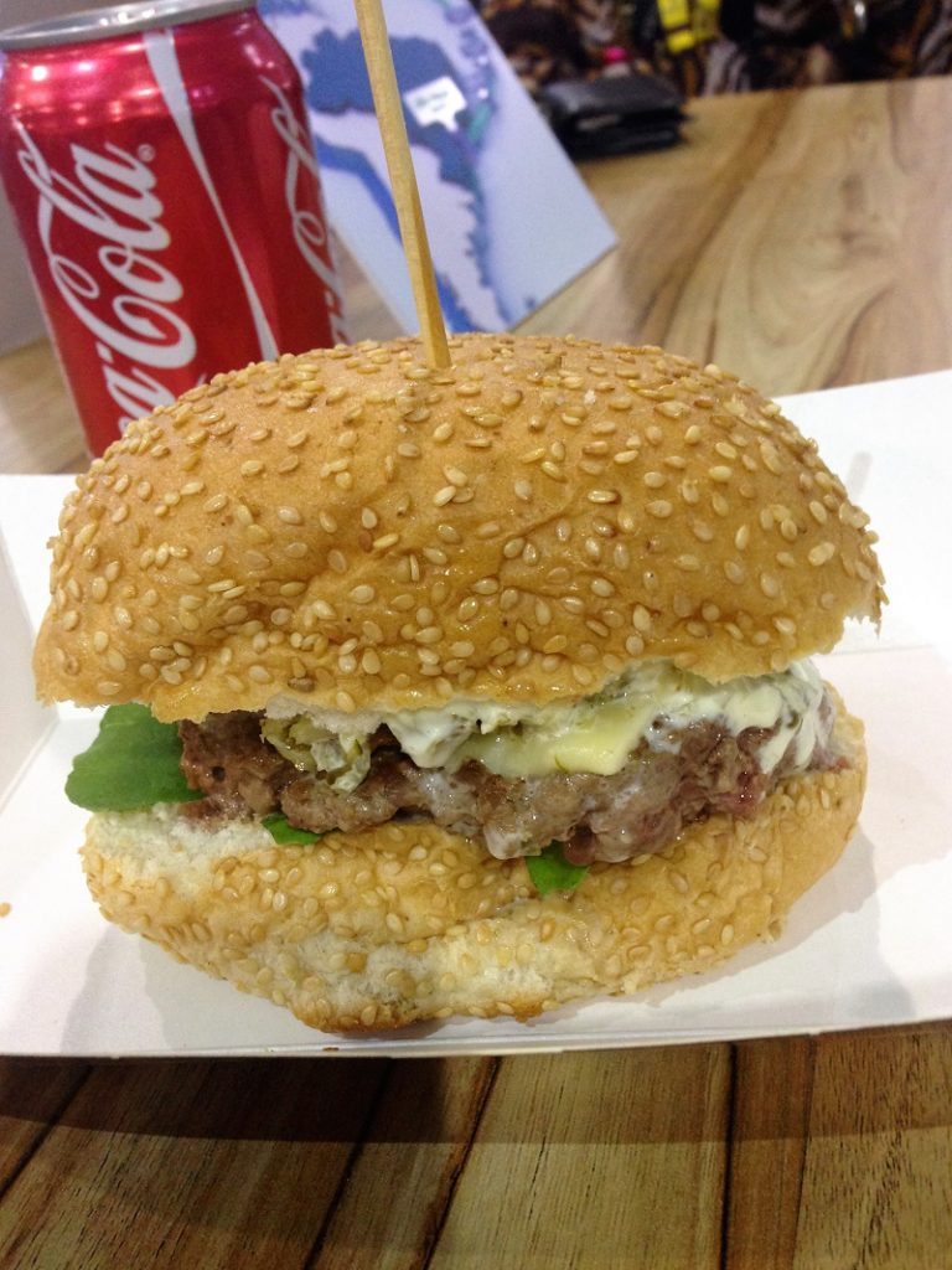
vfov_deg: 55.4
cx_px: 476
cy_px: 635
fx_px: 1210
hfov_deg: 42.9
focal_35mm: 33
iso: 200
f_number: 2.4
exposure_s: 1/20
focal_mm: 4.12
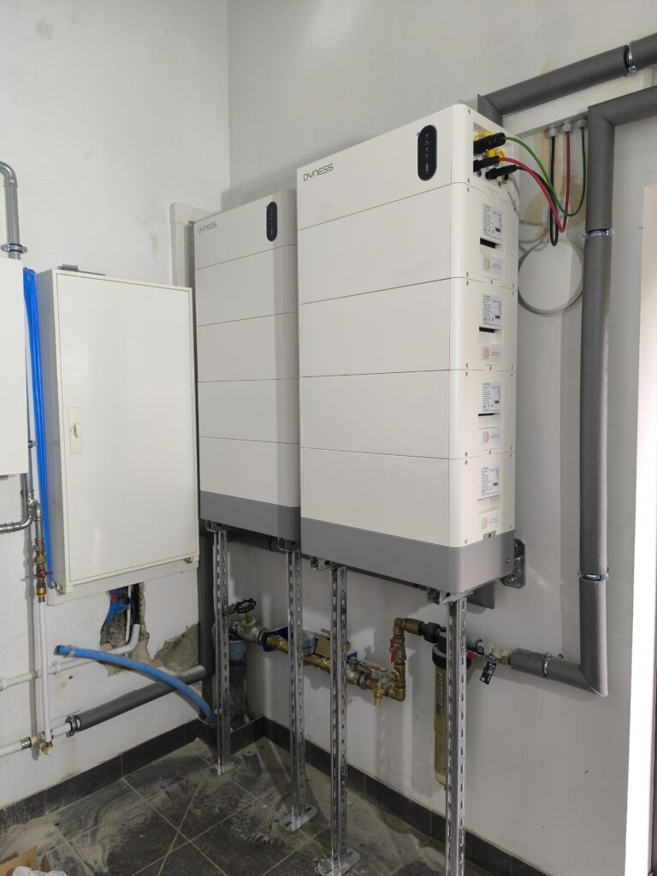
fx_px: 582
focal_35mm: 23
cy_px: 438
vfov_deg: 73.9
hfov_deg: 58.9
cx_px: 328
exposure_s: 1/100
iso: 500
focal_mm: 6.14
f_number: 1.65
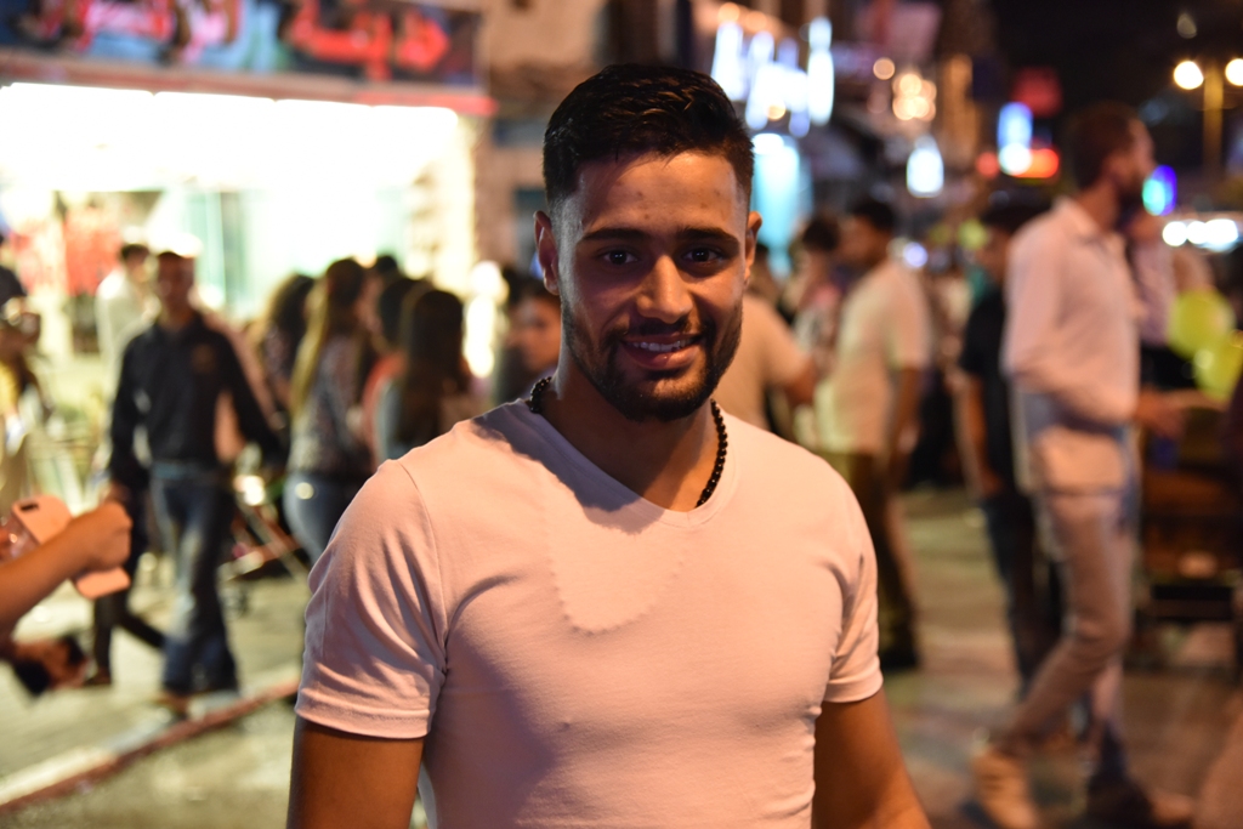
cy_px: 414
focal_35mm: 65
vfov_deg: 20.9
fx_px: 2244
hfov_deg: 31.0
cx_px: 622
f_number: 4
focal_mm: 65
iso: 3200
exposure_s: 1/40
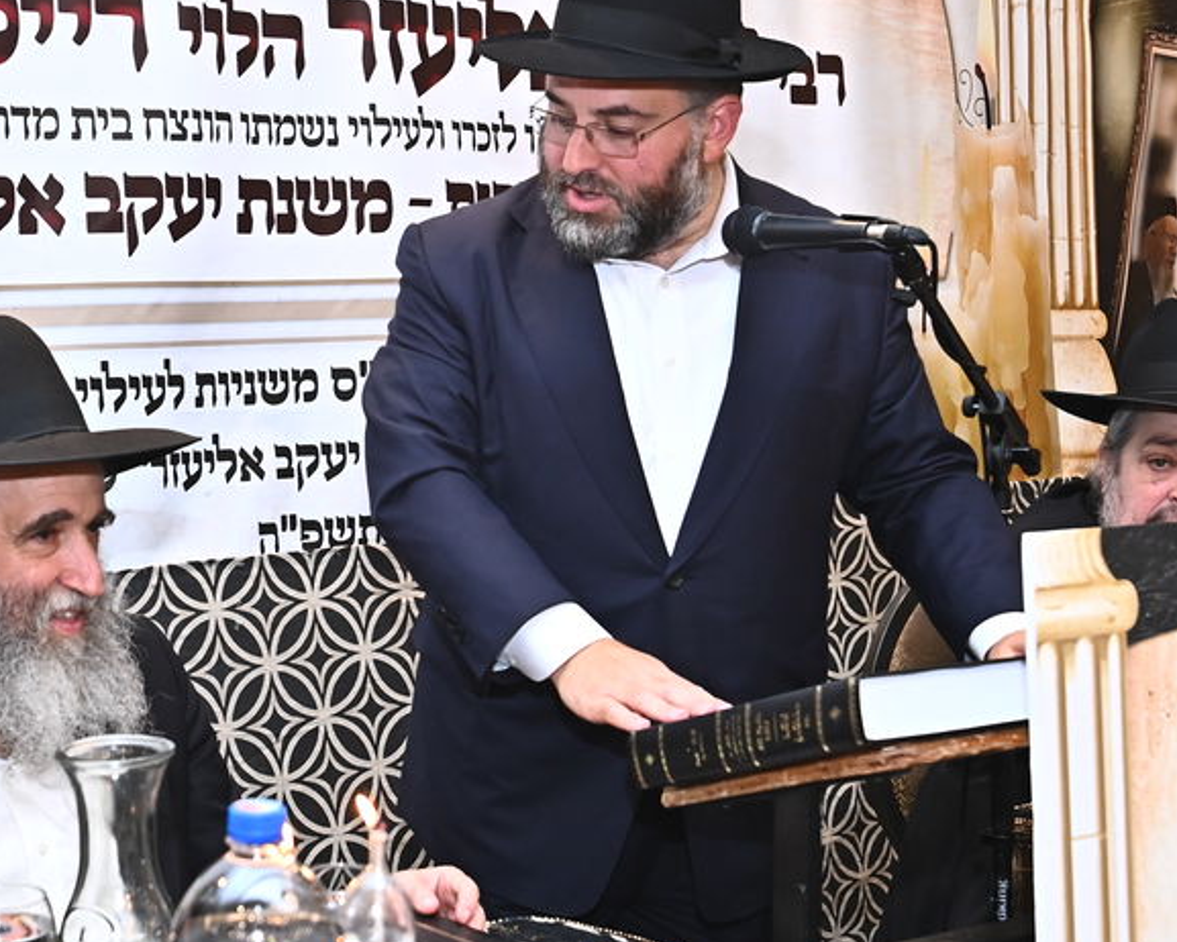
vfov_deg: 23.1
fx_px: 2300
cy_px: 387
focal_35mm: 66
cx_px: 341
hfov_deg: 28.4
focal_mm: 29
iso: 1600
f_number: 5
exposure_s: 1/125
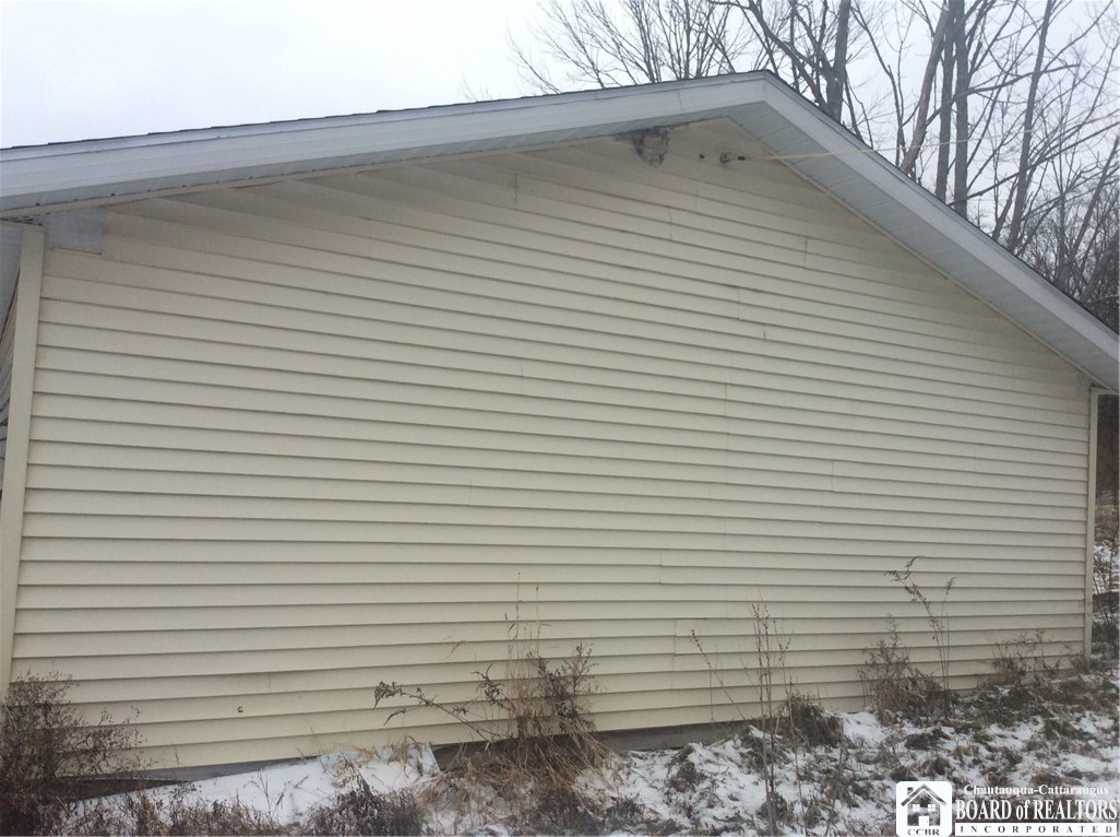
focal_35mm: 32
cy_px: 418
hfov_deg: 56.9
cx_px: 560
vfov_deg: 44.0
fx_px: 1034
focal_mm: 3.3
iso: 32
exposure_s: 1/216
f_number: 2.4
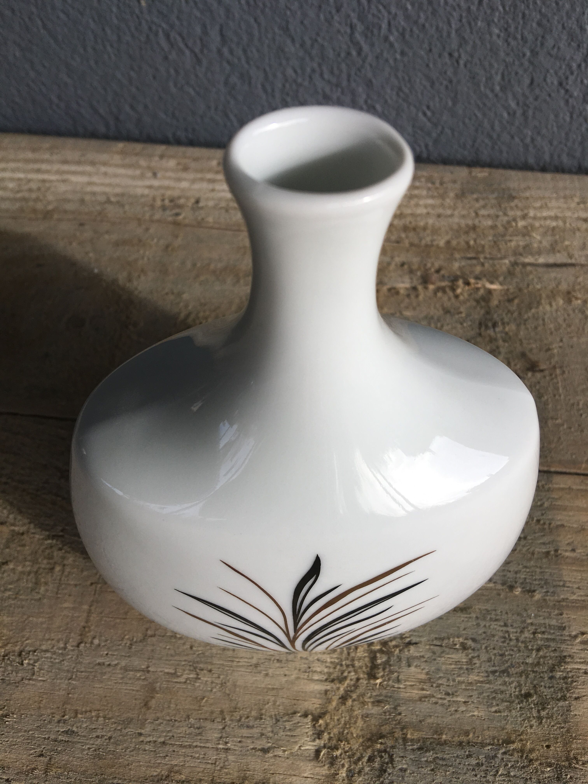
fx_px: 657
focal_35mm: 29
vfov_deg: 61.7
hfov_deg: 48.2
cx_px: 294
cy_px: 392
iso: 25
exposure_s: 1/732
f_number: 2.2
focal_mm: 4.15
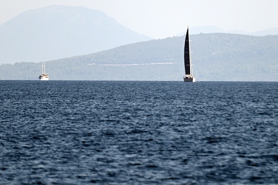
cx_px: 169
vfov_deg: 2.3
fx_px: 4642
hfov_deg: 3.4
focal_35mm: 601
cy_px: 41
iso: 100
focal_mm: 300
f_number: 5.6
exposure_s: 1/640
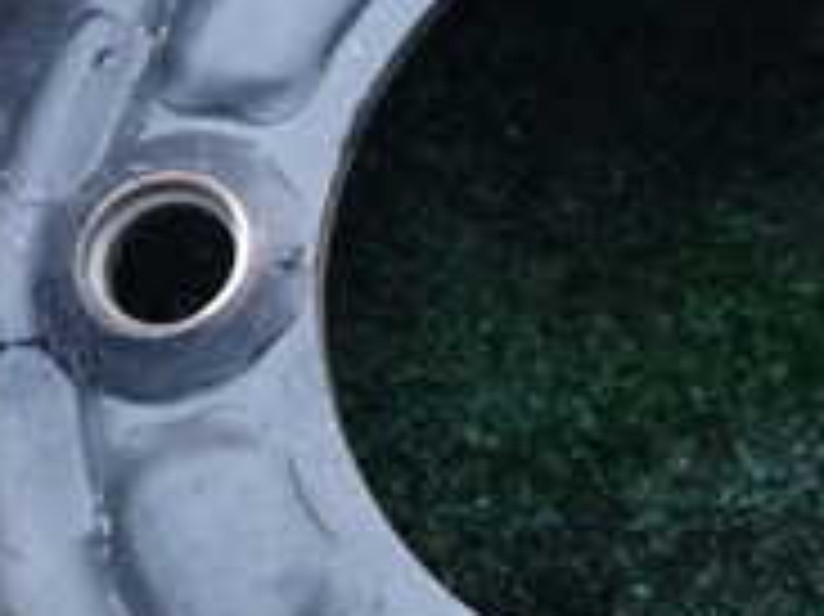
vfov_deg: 18.0
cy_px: 283
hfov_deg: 23.0
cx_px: 806
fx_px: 1951
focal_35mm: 82
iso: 800
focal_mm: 4.5
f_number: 2
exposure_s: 1/25
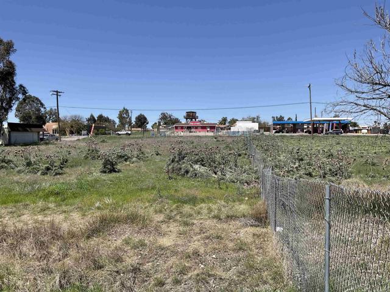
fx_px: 327
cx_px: 195
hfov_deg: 61.7
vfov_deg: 48.2
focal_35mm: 29
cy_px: 146
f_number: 1.8
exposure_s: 1/2227
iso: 20
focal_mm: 3
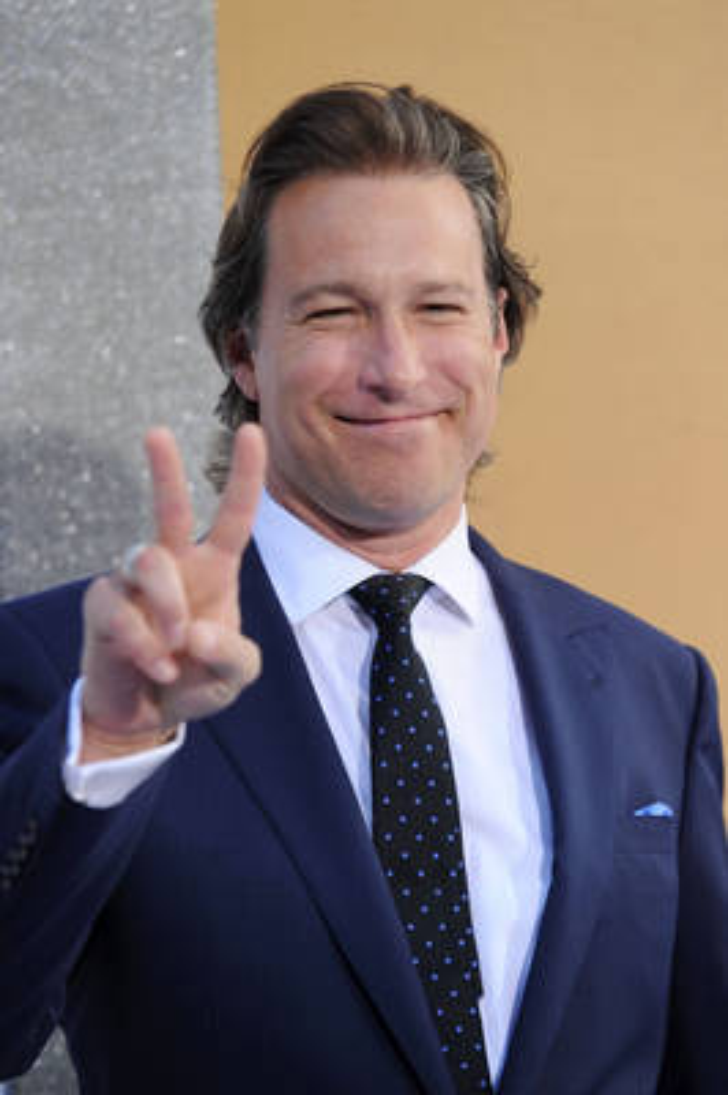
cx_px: 364
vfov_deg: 13.3
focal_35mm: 155
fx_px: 4709
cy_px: 548
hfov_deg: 8.8
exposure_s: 1/400
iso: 800
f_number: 3.5
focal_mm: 155
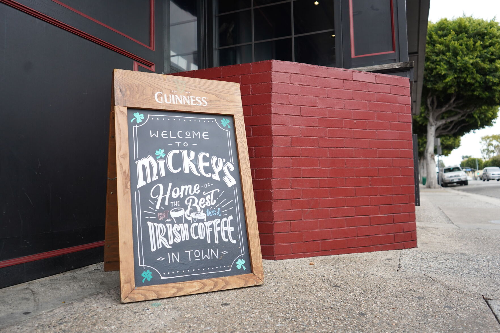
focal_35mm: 28
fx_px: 389
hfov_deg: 65.5
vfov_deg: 46.4
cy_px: 166
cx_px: 250
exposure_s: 1/2000
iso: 1000
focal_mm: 28
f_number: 3.5
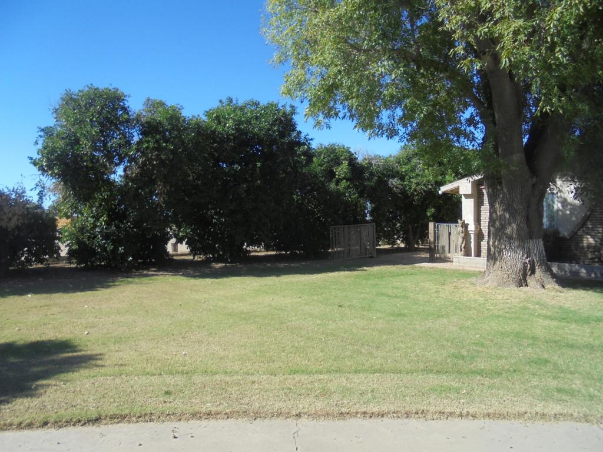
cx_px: 302
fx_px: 453
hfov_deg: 67.3
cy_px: 226
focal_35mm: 26
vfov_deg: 53.1
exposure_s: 1/640
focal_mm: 4.6
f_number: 3.5
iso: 100
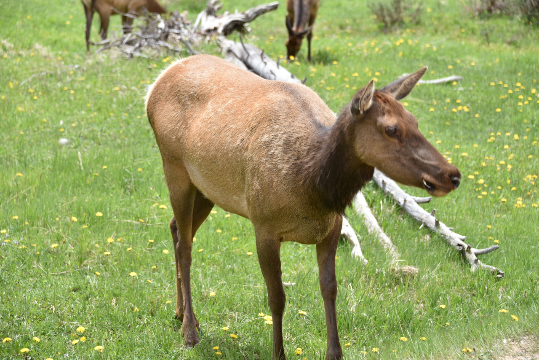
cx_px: 270
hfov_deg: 20.8
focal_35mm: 98
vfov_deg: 14.0
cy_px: 180
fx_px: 1468
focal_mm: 98
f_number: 5.6
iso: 100
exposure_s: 1/200
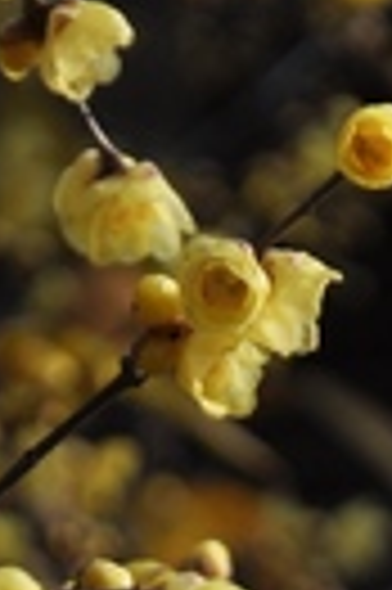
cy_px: 1243
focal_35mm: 623
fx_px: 10209
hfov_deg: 2.2
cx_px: 538
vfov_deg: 3.3
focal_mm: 85
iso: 200
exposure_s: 1/1000
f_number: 5.6
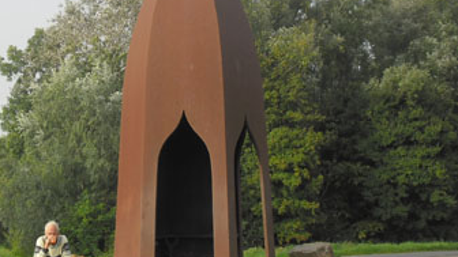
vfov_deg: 22.2
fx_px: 656
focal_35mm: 54
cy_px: 101
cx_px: 153
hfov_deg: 38.1
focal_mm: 6.6
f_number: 4
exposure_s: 1/331
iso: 80
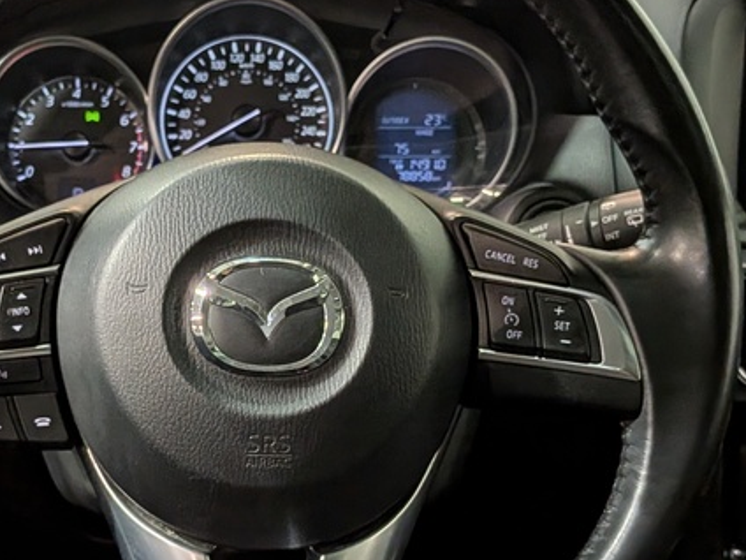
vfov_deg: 25.2
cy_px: 326
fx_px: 1250
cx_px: 267
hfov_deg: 33.0
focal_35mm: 58
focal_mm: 4.53
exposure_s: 1/70.7
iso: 28
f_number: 1.7
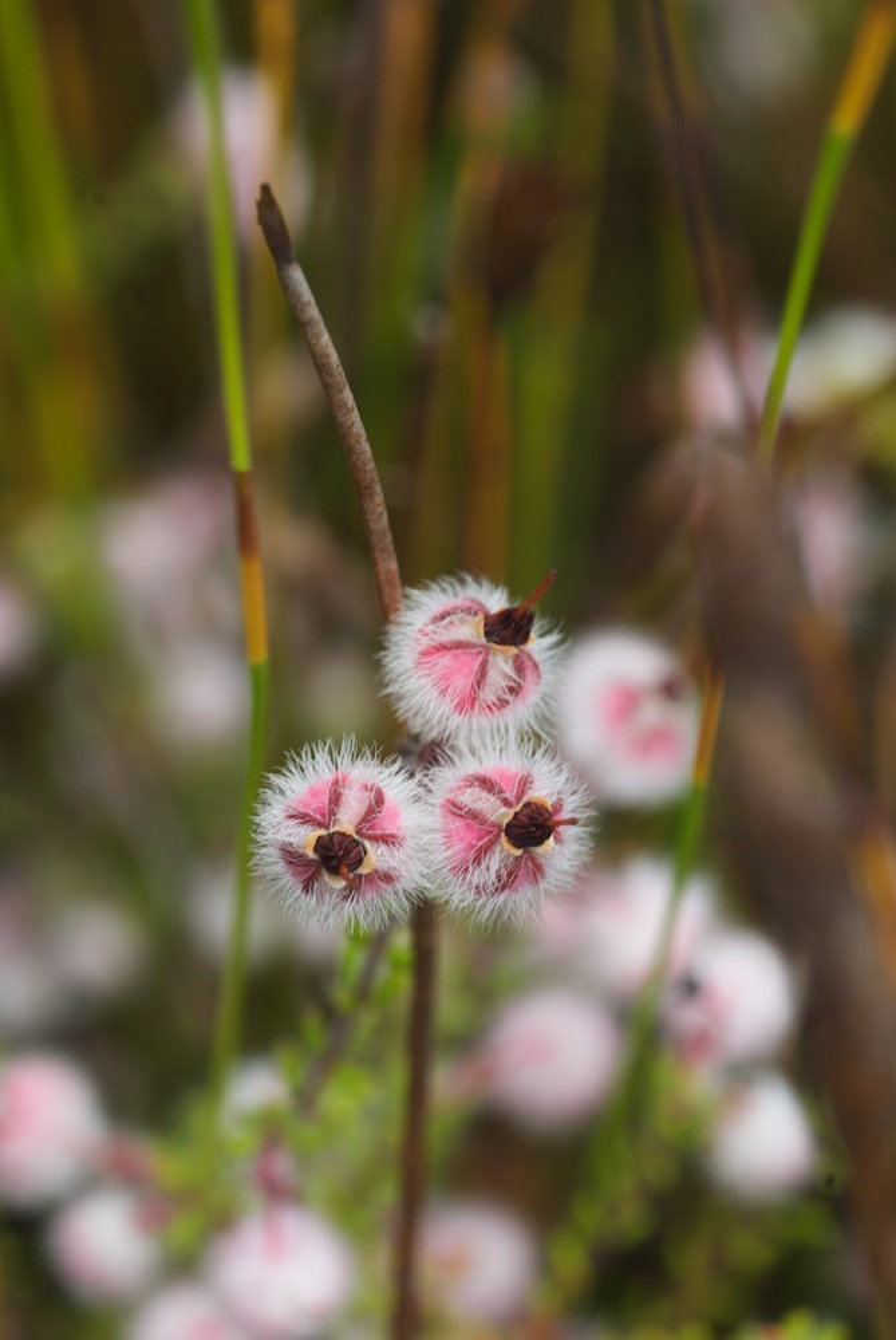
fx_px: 5027
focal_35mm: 135
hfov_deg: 10.2
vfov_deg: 15.2
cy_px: 670
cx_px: 448
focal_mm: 90
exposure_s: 1/60
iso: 125
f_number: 14
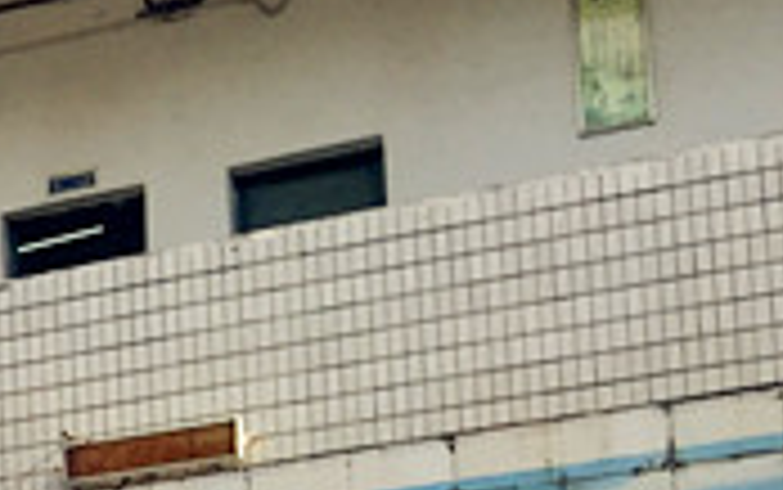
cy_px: 1088
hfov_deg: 12.3
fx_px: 3011
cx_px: -981
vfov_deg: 8.6
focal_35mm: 141
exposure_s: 1/1319
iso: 32
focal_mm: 4.15
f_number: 2.2
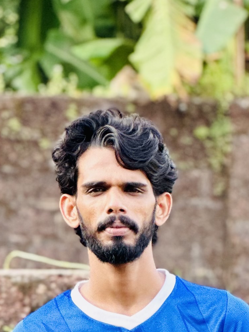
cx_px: 143
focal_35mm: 310
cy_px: 602
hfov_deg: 4.8
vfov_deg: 6.3
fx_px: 2973
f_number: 2.8
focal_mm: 9
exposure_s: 1/121
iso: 160
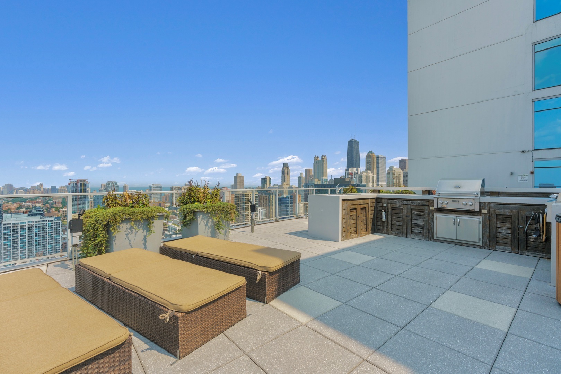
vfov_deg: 73.8
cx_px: 280
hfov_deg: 96.7
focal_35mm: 16
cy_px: 187
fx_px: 249
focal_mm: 16
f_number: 7.1
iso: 320
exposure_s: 1/800
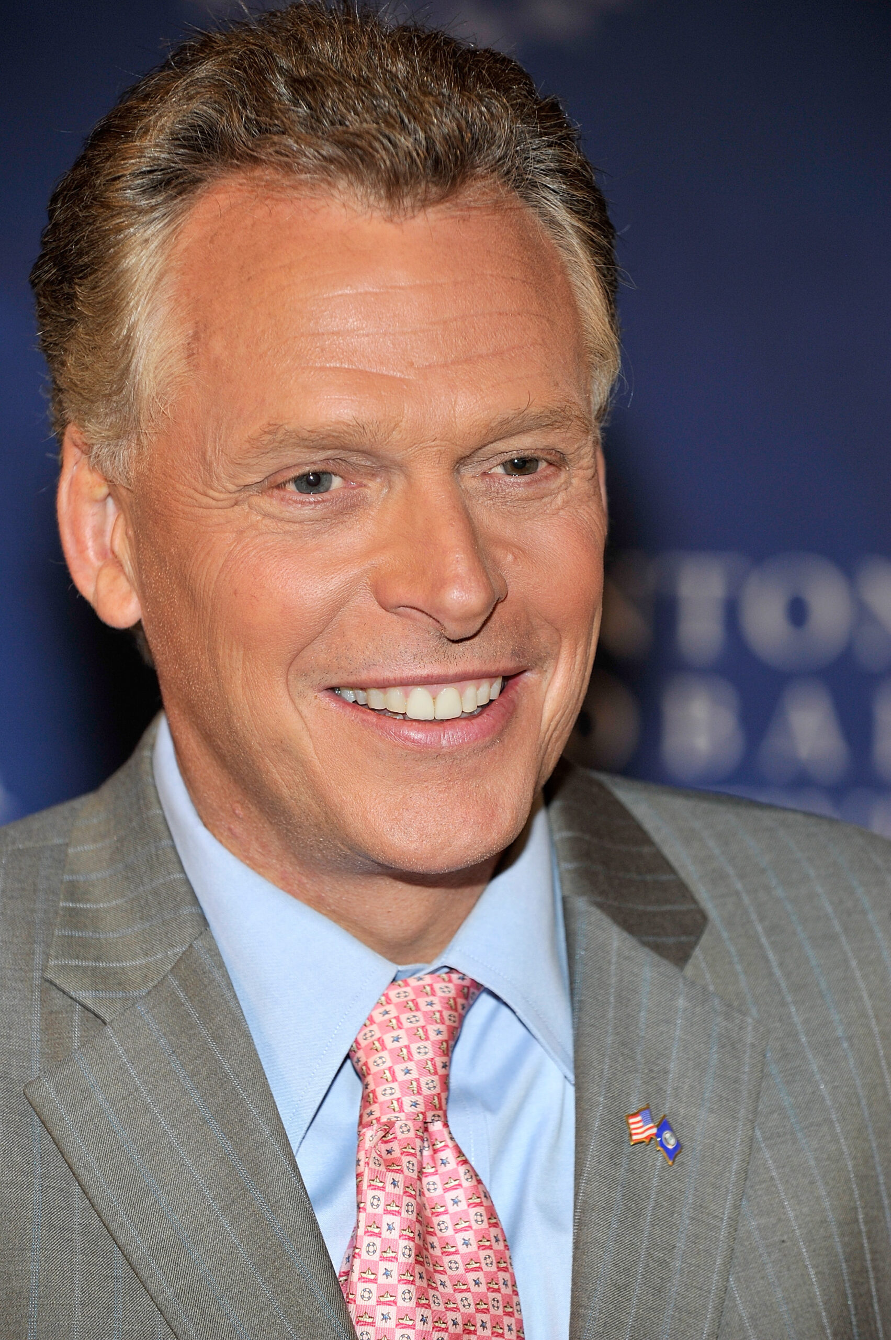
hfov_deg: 7.8
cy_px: 670
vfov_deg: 11.8
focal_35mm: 175
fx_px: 6506
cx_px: 446
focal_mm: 175
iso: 800
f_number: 5
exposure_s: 1/125
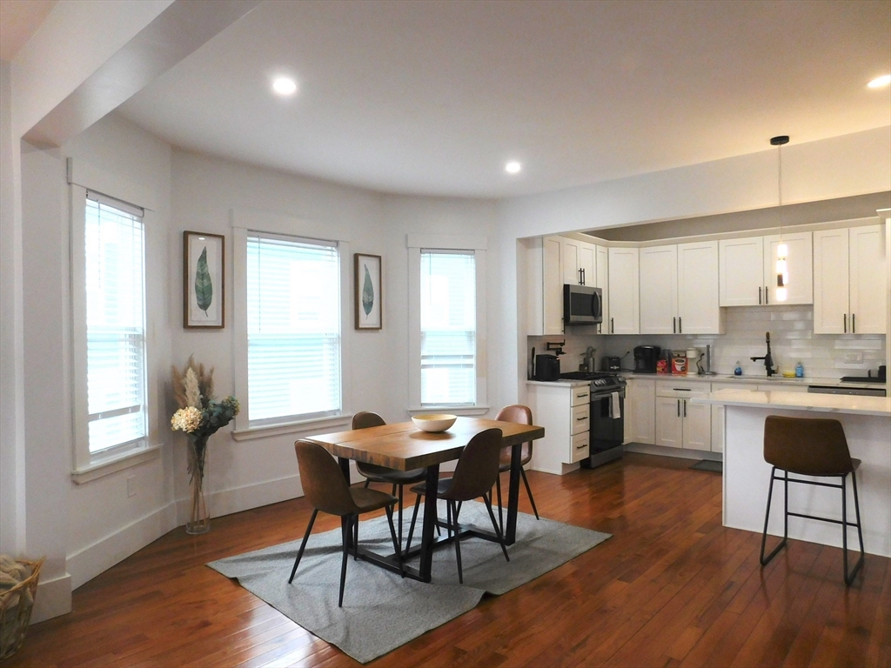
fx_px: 592
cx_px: 446
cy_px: 334
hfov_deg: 73.9
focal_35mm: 23
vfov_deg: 58.9
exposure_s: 1/100
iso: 125
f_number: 3
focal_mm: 4
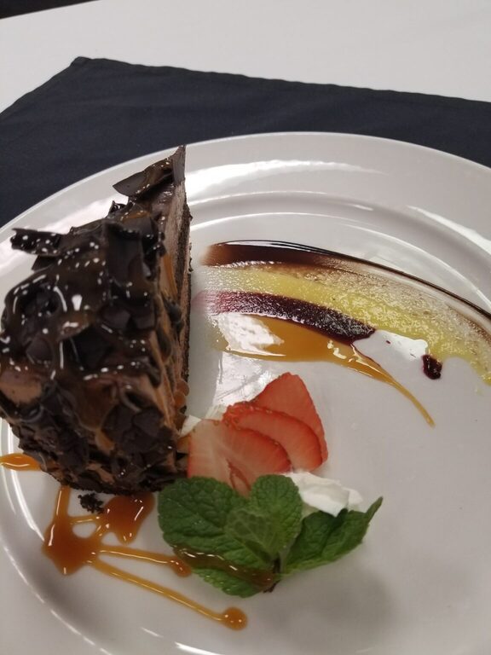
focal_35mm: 26
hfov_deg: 53.1
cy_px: 328
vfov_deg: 67.3
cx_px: 246
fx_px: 492
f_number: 1.7
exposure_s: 1/60
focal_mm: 4.25
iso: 100
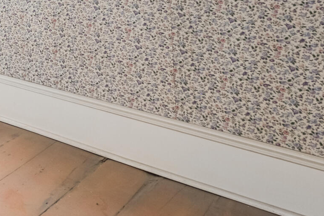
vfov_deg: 22.9
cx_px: -194
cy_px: -80
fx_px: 459
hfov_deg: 25.6
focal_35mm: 51
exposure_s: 1/5
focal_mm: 8.6
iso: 500
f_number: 8
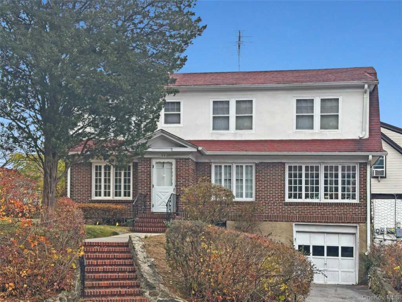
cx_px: 201
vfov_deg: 30.3
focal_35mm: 48
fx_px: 557
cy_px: 151
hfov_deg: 39.7
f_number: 1.78
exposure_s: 1/1030
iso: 64
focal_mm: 6.86
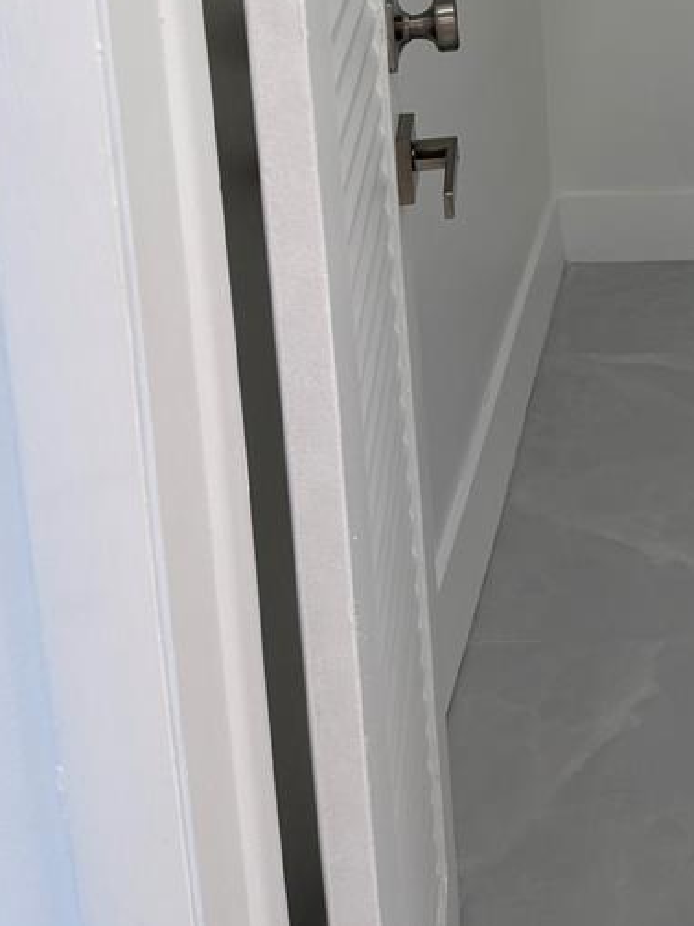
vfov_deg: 27.8
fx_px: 1658
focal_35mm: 62
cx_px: 810
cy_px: -153
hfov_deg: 22.0
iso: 32
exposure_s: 1/133
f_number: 1.6
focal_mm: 5.96
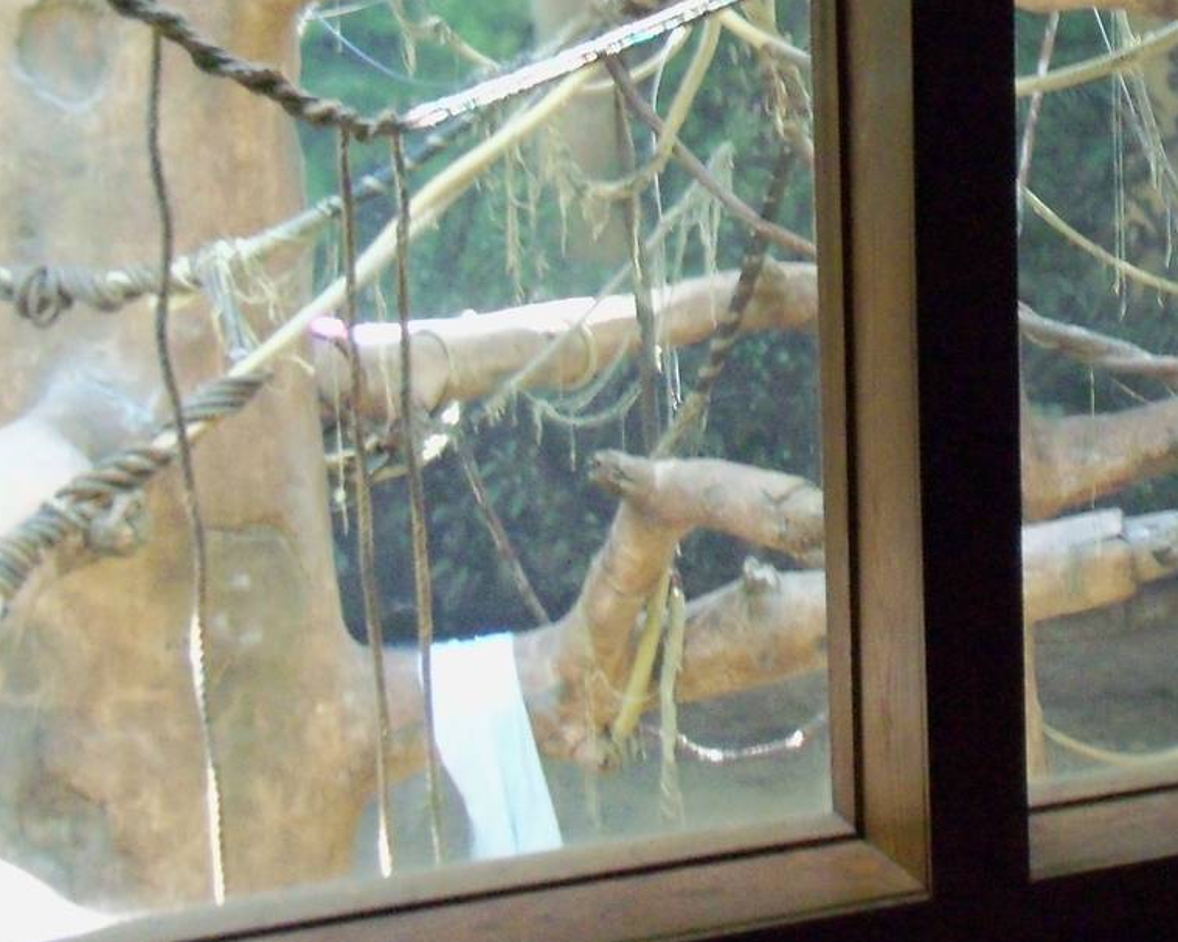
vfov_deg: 21.0
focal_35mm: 72
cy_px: 208
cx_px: 1169
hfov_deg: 25.2
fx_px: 2510
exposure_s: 1/30
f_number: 3
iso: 320
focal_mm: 6.3
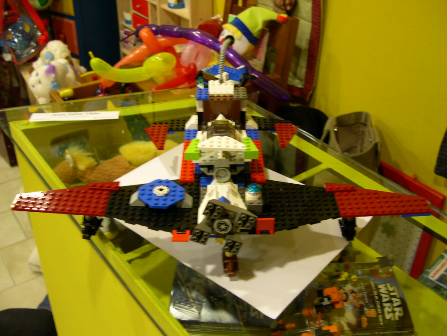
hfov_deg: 49.0
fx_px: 491
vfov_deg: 37.7
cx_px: 224
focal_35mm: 38
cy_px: 168
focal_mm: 8
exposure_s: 1/5.2
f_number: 2.8
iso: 160
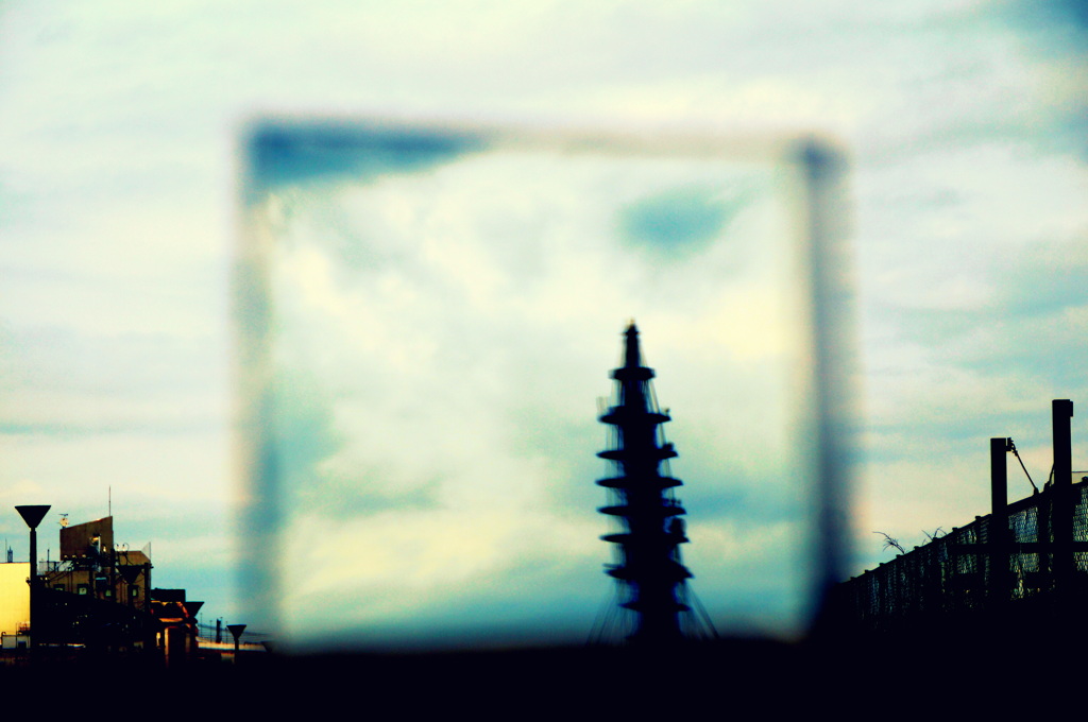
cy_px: 361
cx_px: 544
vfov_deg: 9.1
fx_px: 4528
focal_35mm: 150
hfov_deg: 13.7
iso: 100
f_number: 5.6
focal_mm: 100
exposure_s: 1/1000
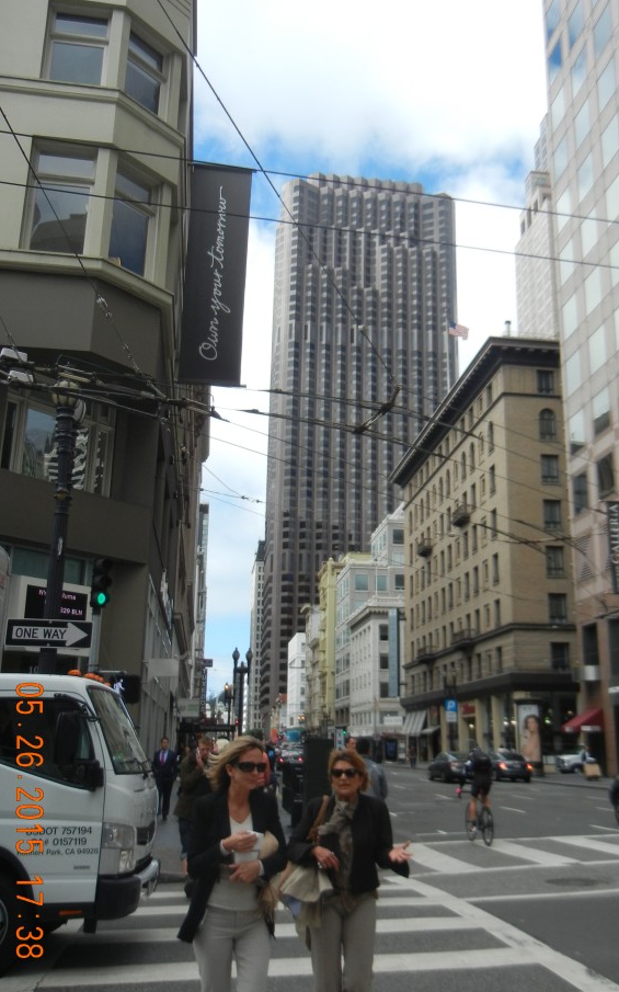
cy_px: 466
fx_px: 972
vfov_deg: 54.0
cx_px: 363
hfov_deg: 35.2
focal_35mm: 36
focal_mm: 5.4
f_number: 7
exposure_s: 1/261
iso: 160
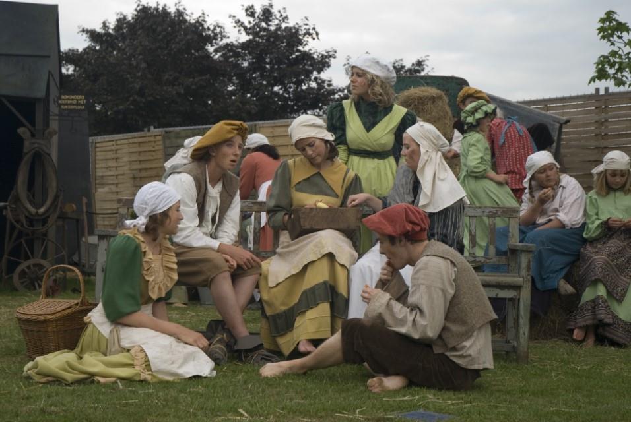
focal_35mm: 66
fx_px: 1158
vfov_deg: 20.7
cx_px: 316
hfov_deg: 30.5
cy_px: 211
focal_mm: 44
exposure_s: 1/60
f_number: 4.5
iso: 250
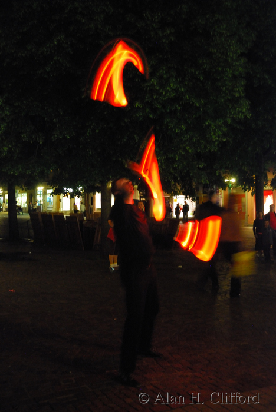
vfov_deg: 46.4
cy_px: 206
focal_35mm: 42
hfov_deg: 32.0
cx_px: 138
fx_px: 482
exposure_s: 1/3.33
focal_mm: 28
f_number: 4
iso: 1600
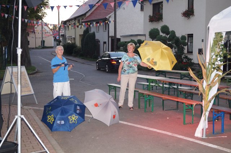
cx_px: 116
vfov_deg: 25.7
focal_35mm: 52
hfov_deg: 37.9
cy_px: 76
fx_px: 337
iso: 2000
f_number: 4.5
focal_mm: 35
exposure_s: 1/160
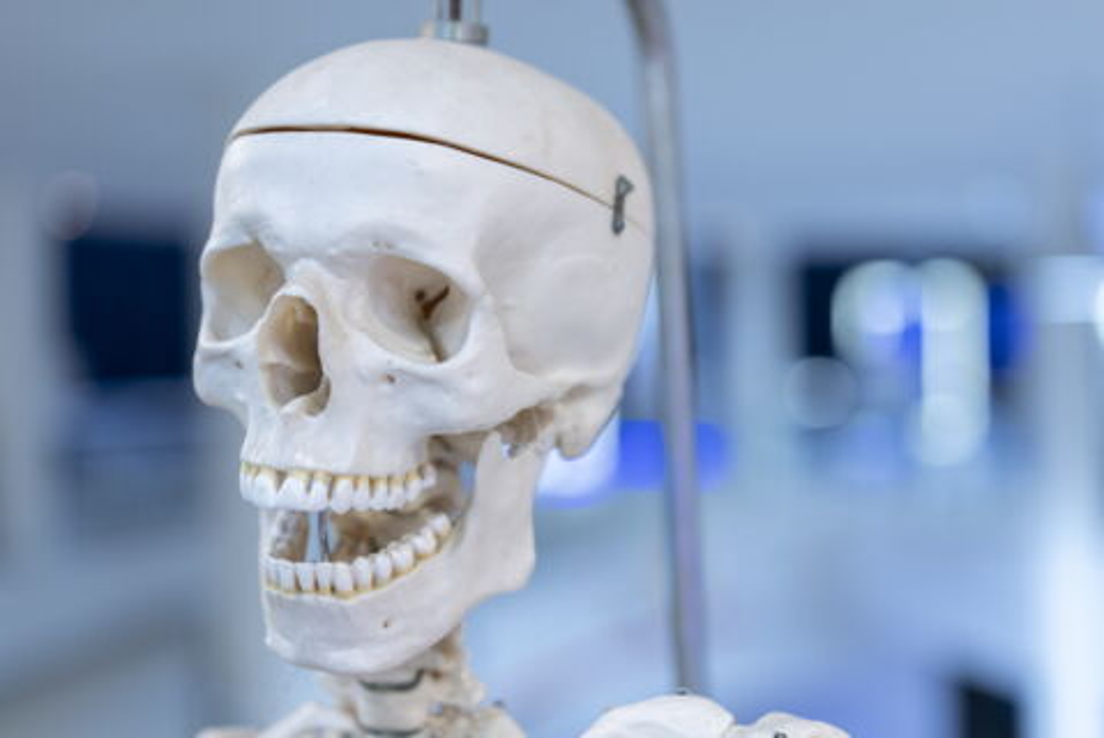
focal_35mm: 55
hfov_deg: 36.2
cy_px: 369
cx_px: 552
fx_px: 1688
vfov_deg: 24.7
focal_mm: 55
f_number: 2.2
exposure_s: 1/60
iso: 250
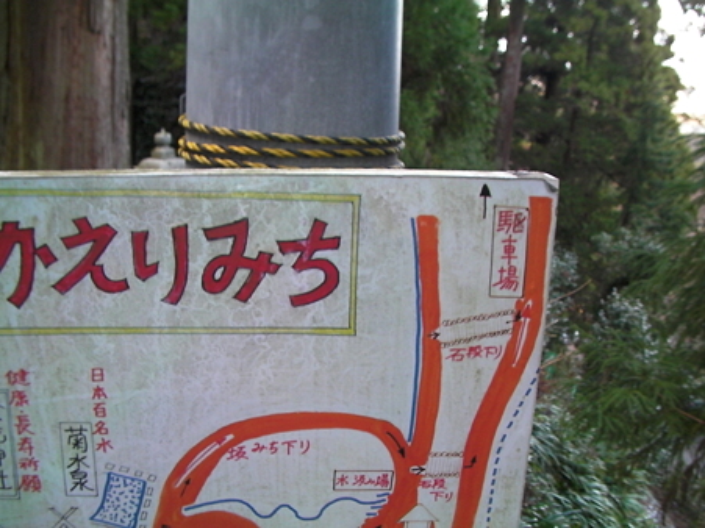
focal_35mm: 38
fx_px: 774
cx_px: 352
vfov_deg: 37.7
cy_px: 264
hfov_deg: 49.0
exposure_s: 1/30
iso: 100
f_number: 3.5
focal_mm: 6.3
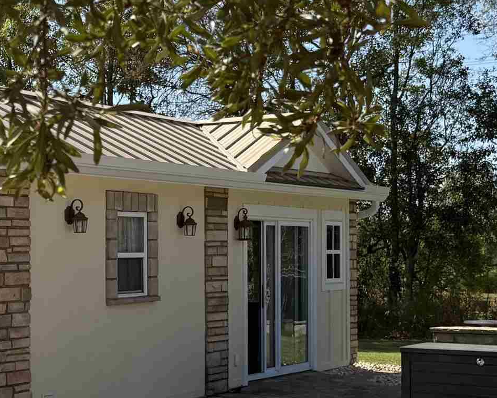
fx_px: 1118
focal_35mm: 76
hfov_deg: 25.0
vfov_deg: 20.1
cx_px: 183
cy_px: 264
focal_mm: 6.76
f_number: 1.78
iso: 80
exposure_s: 1/3953
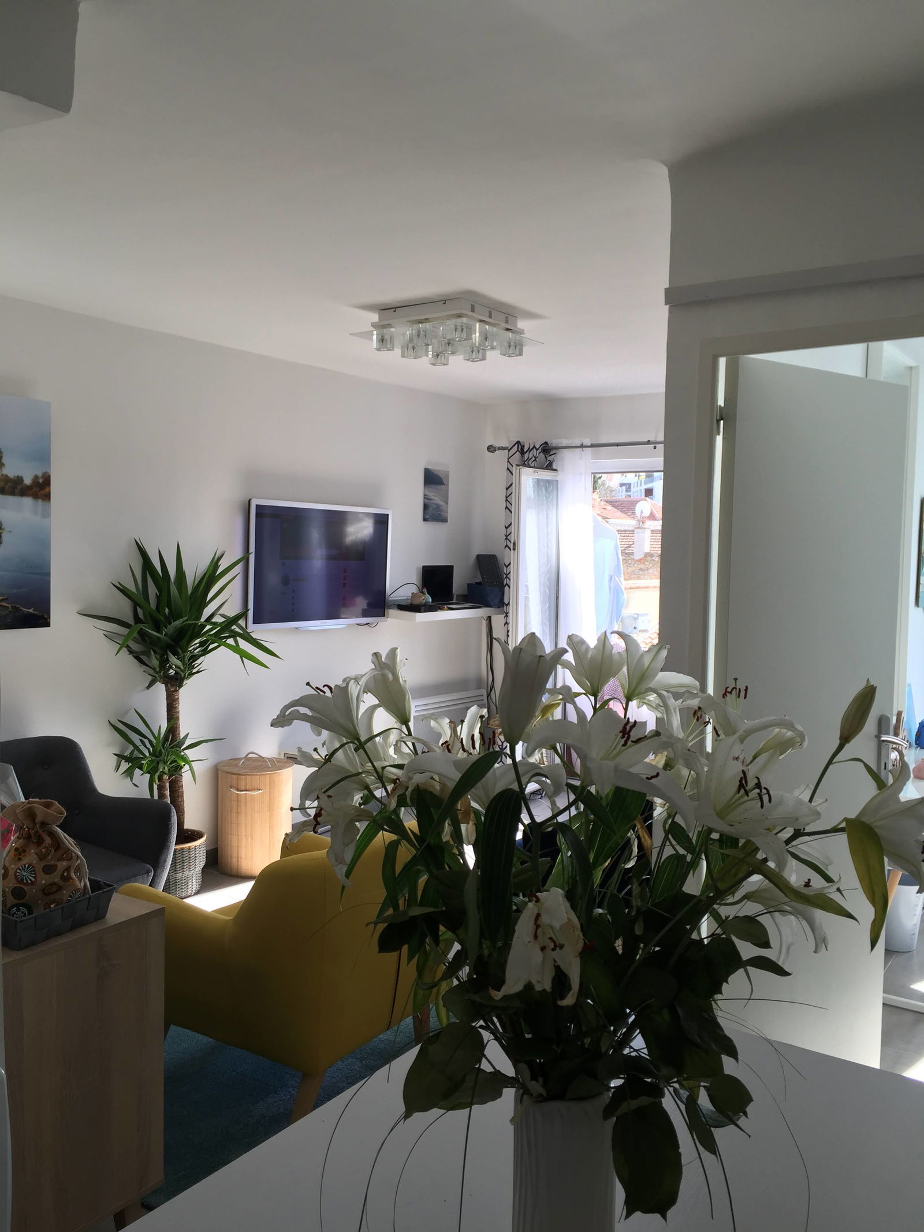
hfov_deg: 48.2
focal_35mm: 29
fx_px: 1032
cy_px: 616
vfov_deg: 61.7
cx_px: 462
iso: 32
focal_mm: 4.15
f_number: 2.2
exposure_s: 1/103
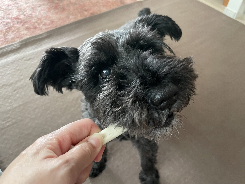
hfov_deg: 67.3
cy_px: 92
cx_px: 122
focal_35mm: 26
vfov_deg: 53.1
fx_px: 184
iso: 500
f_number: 1.6
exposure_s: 1/58
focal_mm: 4.2
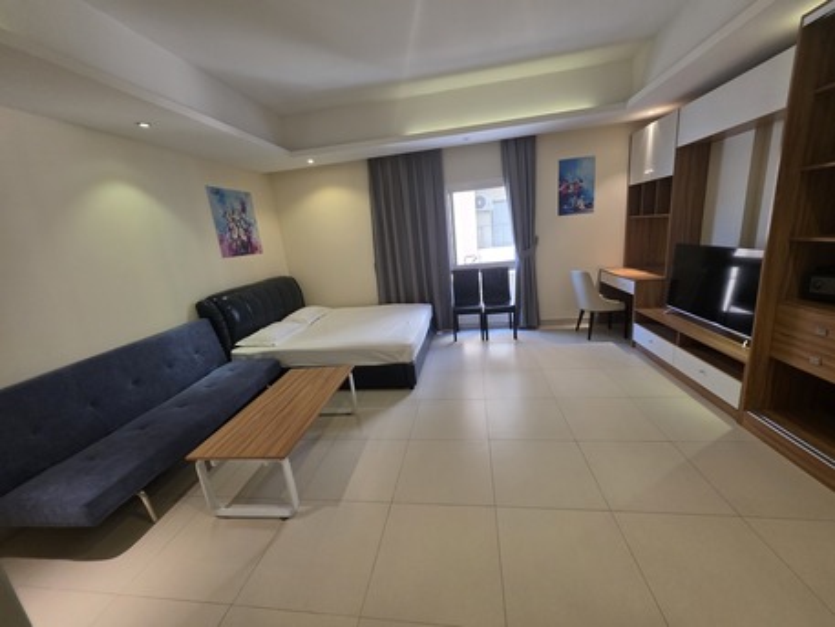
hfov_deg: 106.2
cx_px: 418
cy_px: 314
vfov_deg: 89.9
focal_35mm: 13
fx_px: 314
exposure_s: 1/100
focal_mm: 2.2
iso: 320
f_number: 1.9
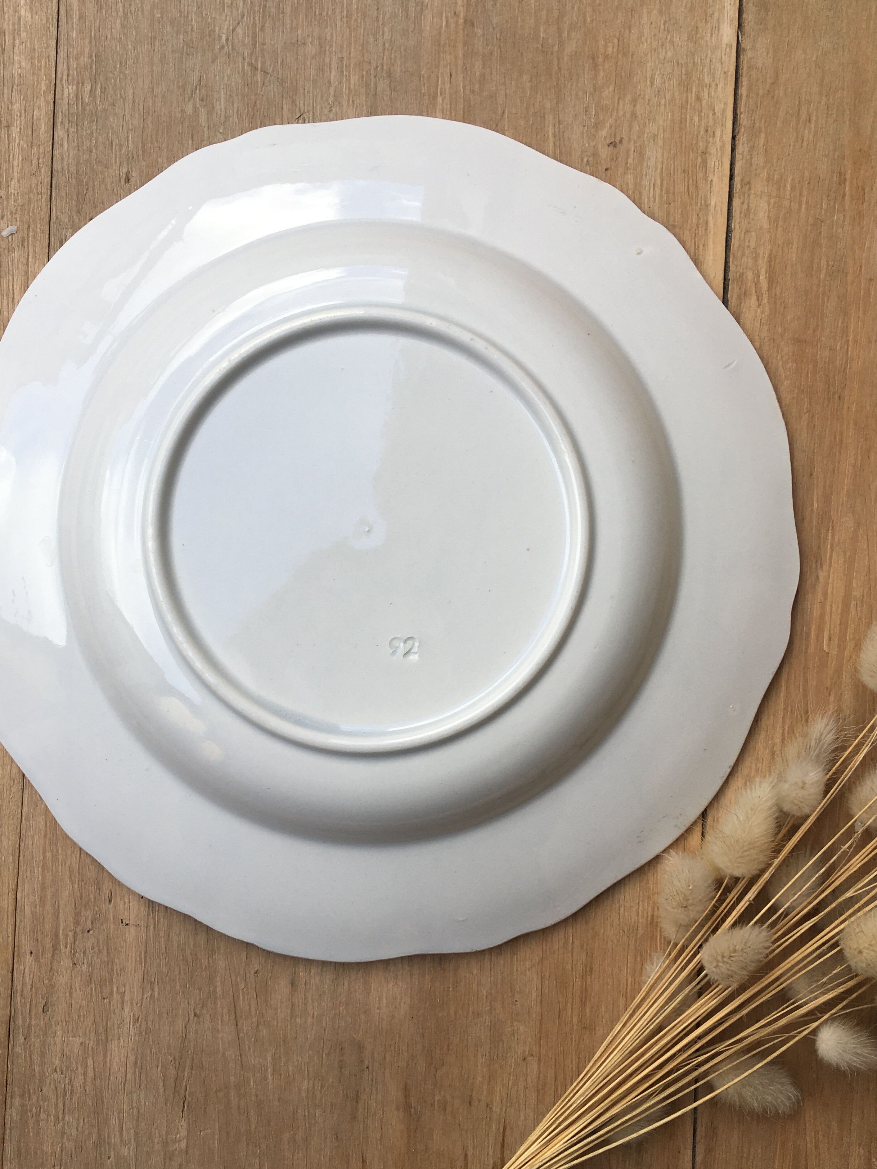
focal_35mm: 36
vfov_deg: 51.4
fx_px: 1216
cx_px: 405
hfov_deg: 39.6
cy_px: 574
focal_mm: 4.15
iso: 25
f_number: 2.2
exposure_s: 1/169
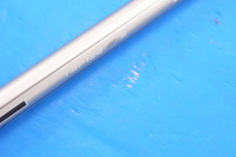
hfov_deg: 17.6
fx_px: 760
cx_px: 85
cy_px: 60
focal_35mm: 116
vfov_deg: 11.8
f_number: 5.6
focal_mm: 42
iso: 800
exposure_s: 1/100
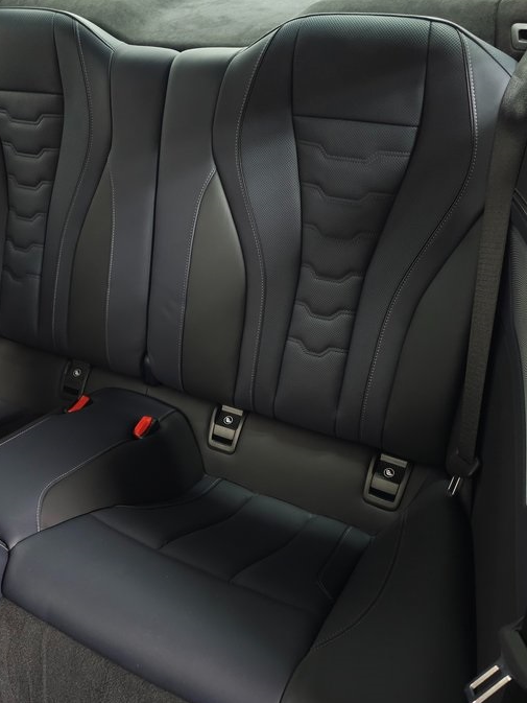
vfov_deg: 52.6
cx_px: 193
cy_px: 380
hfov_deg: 40.4
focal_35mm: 35
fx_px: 710
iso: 250
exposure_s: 1/24
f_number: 1.7
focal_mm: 6.3
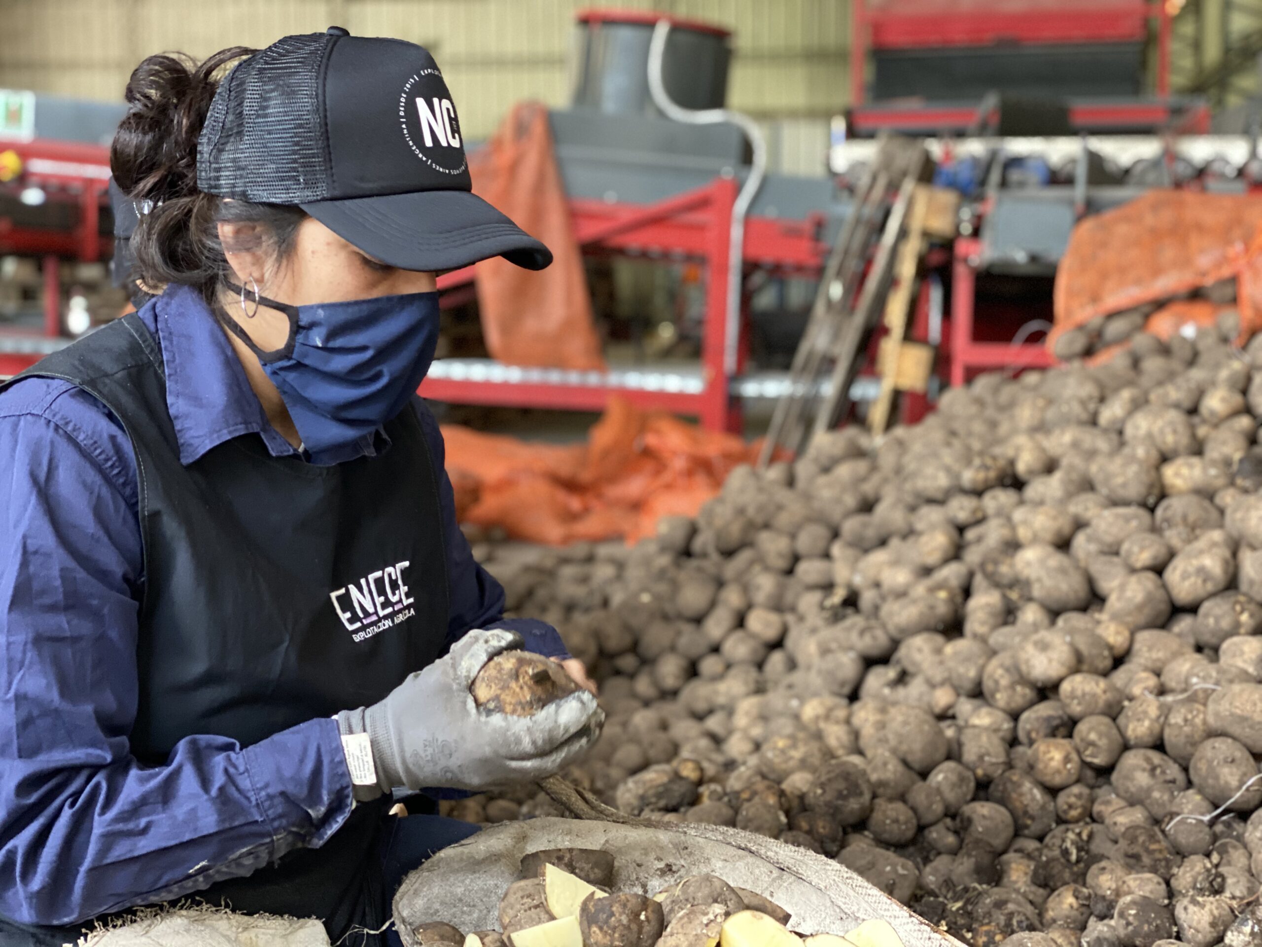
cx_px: 631
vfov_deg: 28.0
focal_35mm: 52
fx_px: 1896
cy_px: 474
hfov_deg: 36.8
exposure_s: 1/33
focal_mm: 6
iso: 320
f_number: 2
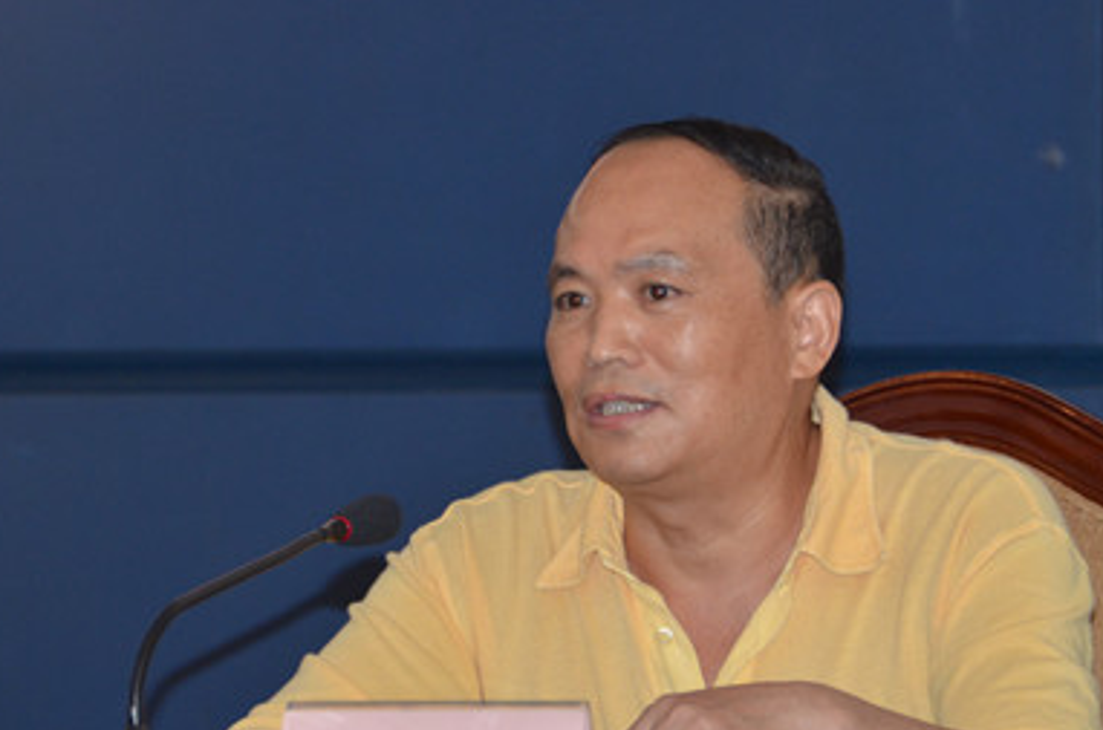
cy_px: 293
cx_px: 638
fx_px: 9716
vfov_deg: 4.3
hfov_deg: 6.5
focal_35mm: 318
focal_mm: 135
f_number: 5.6
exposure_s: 1/60
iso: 800
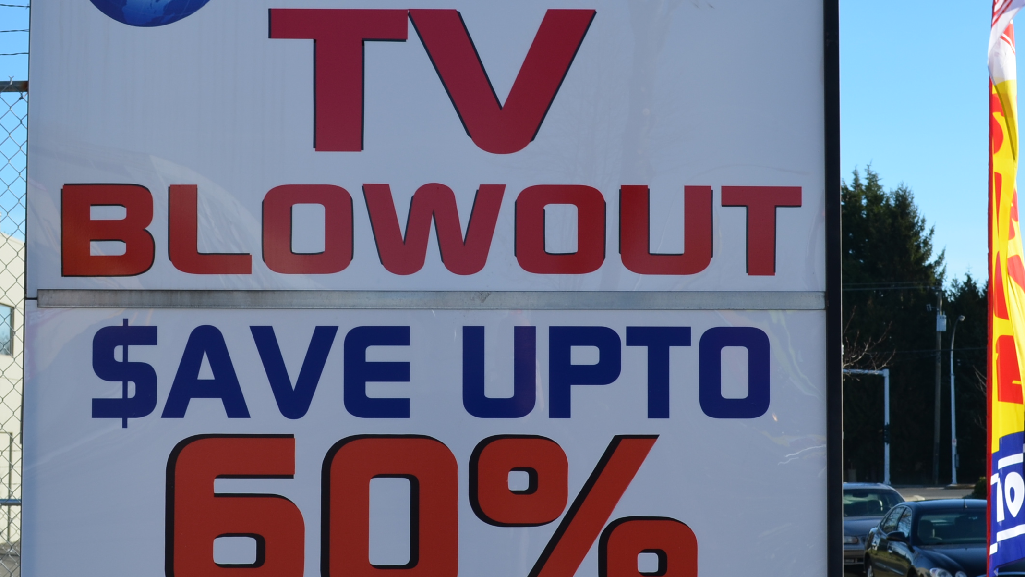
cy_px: 298
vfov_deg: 15.9
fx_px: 2066
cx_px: 543
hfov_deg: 27.9
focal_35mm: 76
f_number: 8
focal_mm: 28
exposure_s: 1/250
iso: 140
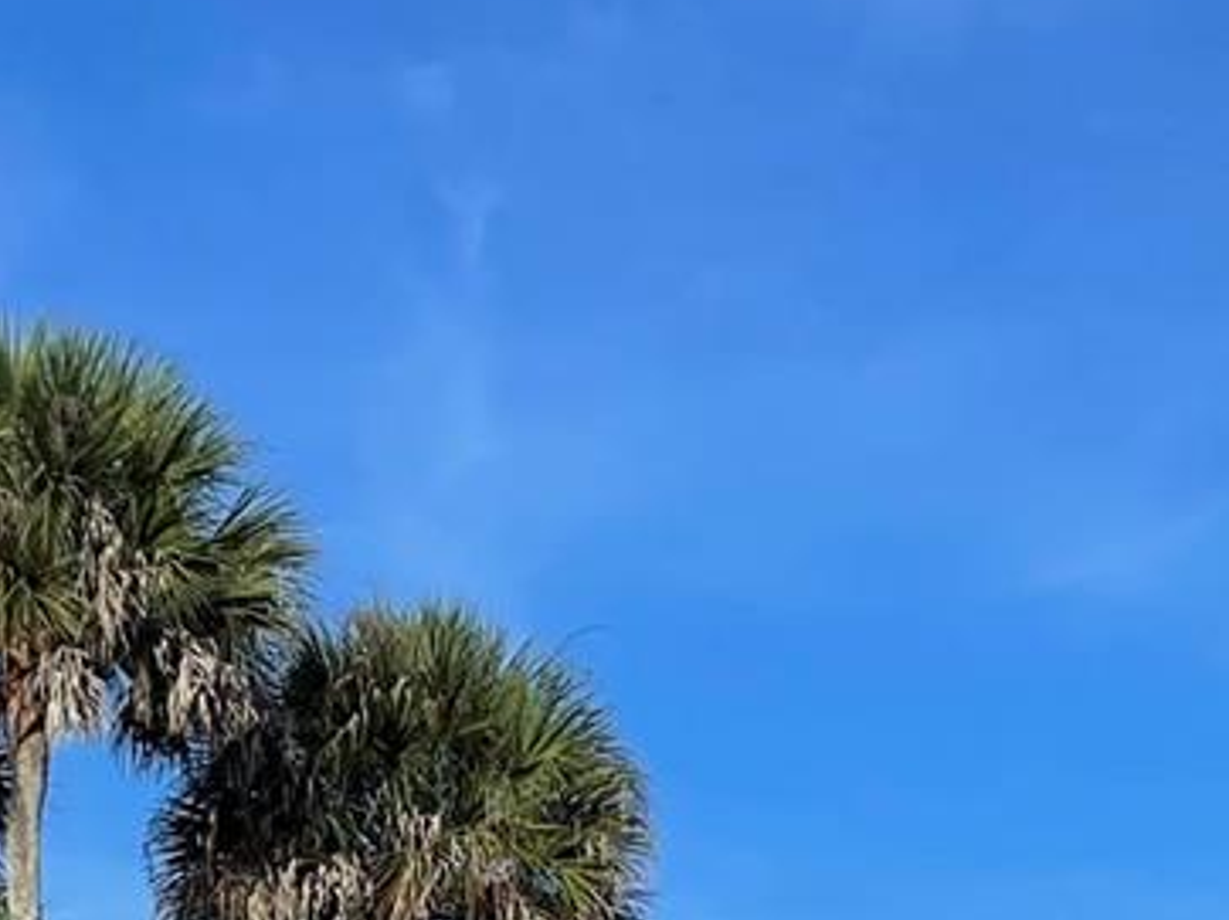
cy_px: 1820
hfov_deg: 17.0
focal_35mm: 115
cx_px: 1029
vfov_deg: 11.6
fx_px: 4080
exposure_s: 1/4132
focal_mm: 4.2
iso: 32
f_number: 1.6
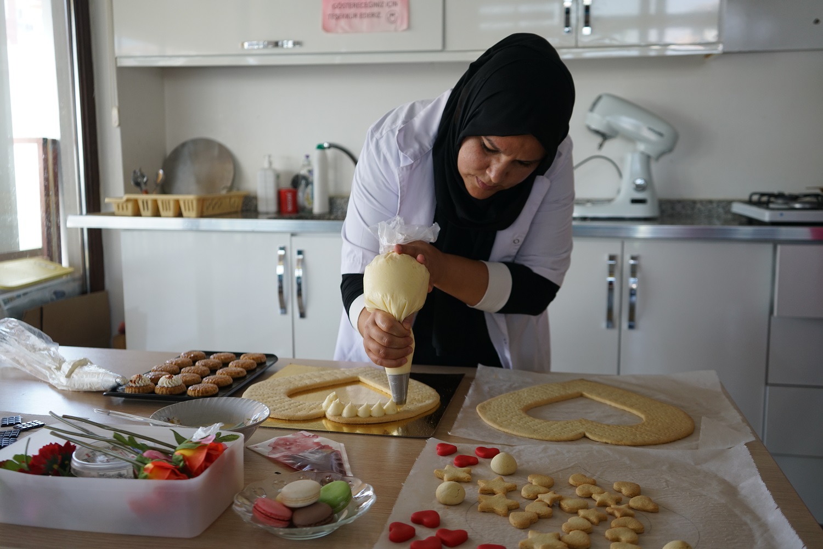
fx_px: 754
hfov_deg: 57.2
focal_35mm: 33
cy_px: 274
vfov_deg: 40.0
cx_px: 412
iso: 500
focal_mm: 33
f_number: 4
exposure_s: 1/160
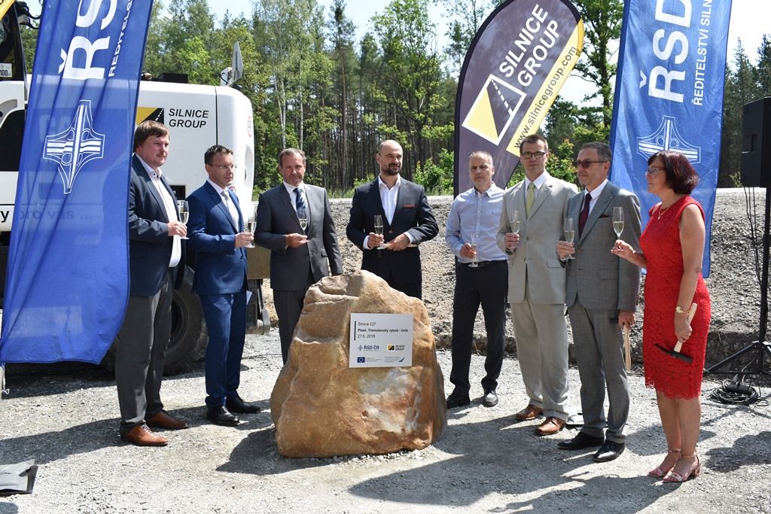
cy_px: 257
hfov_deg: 55.1
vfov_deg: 38.4
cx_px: 386
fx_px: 739
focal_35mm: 34
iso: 100
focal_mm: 23
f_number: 8
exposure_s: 1/125
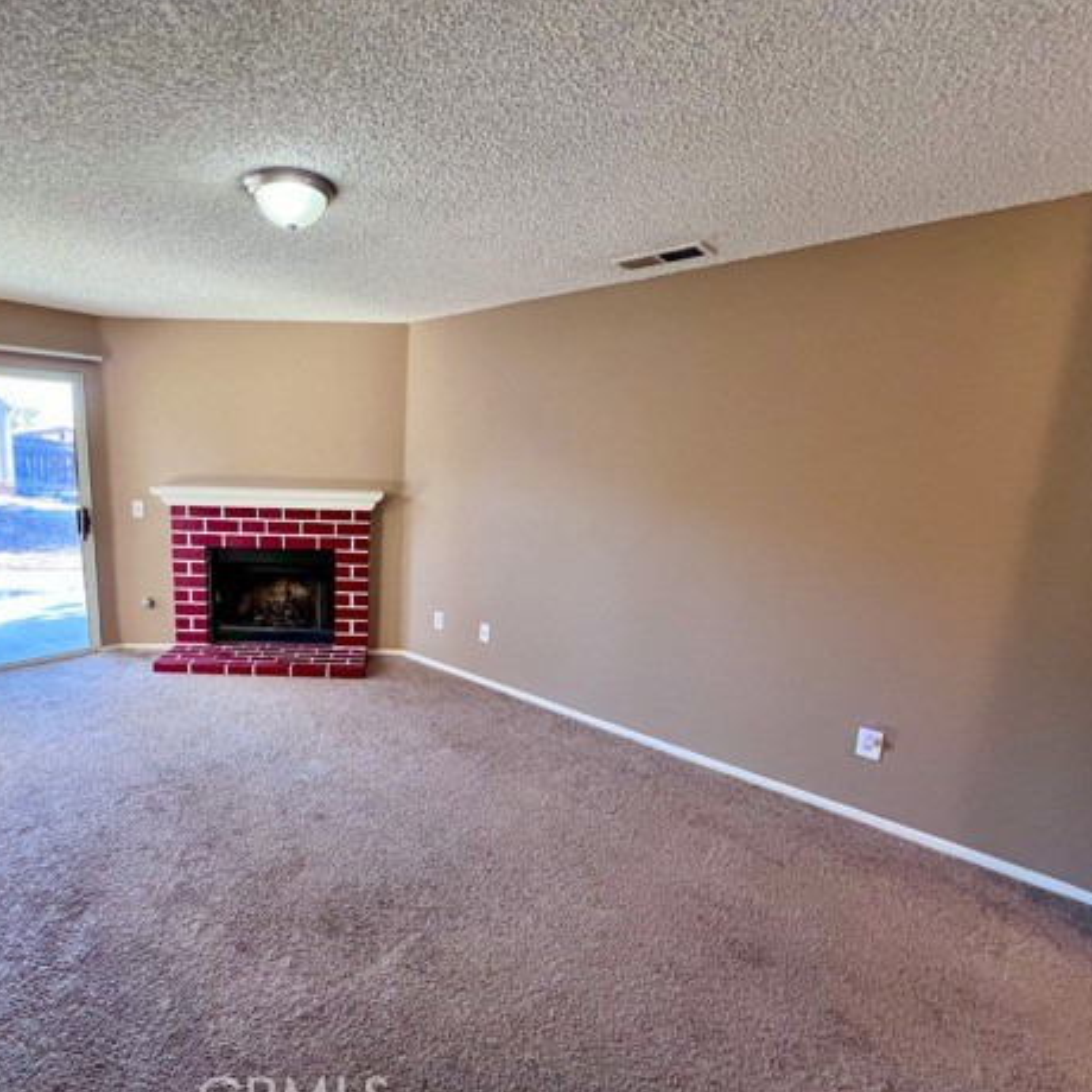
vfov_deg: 87.4
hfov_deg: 85.1
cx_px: 387
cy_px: 563
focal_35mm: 16
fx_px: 571
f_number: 1.8
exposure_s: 1/60
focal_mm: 1.57
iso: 160
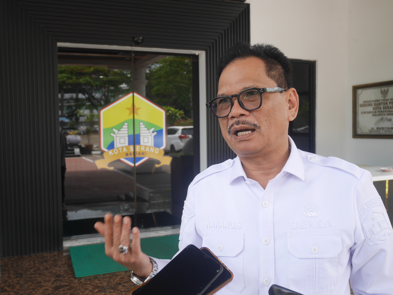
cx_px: 196
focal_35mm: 36
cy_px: 148
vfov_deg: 39.7
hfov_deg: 51.3
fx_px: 409
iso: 200
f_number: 4.2
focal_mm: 18
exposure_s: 1/125
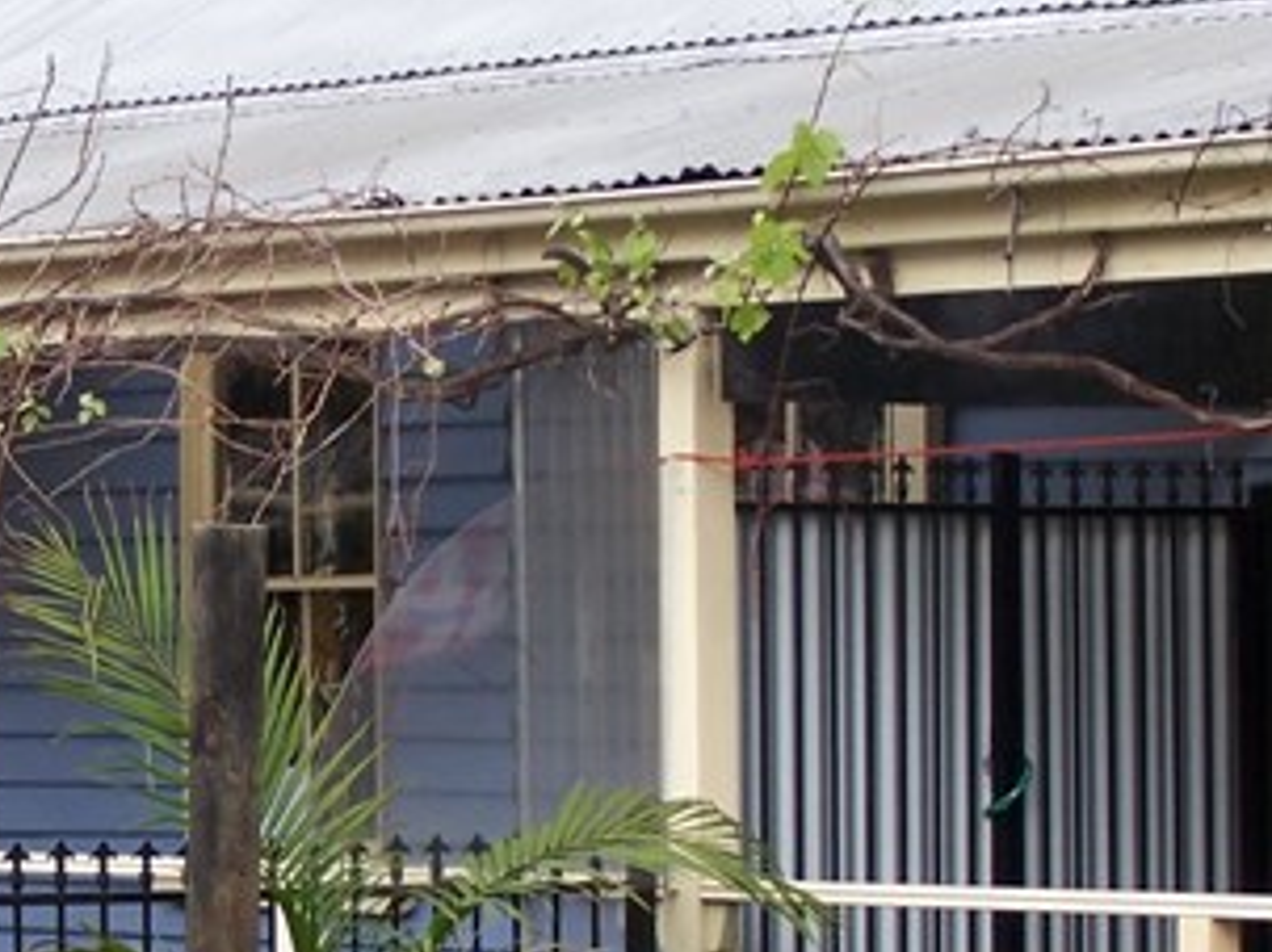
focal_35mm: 182
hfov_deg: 10.8
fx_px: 6685
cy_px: 822
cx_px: 273
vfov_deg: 8.1
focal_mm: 11.5
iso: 80
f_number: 3.2
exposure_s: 1/400
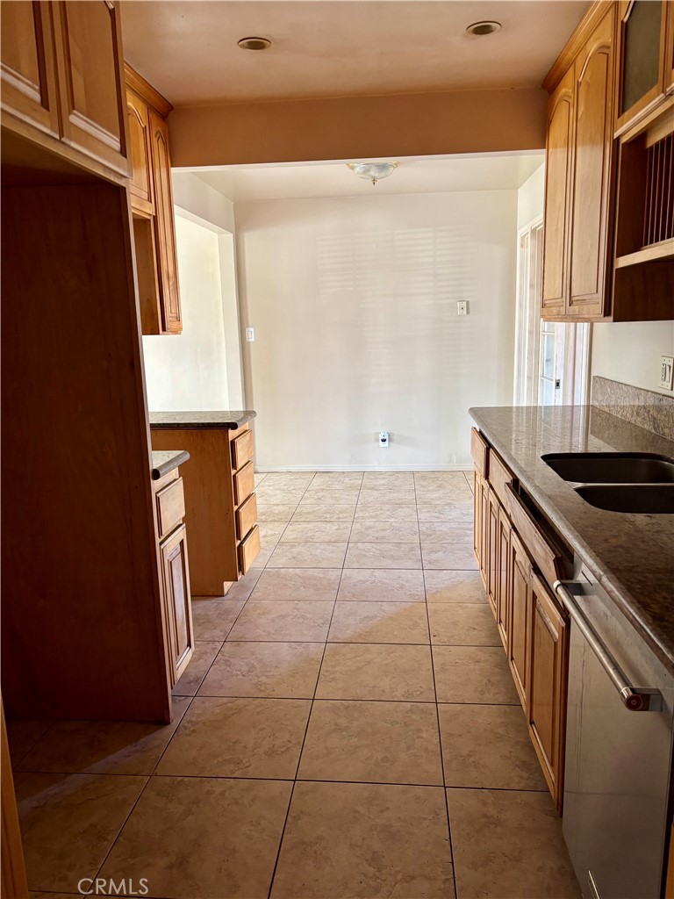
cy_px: 450
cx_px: 337
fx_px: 675
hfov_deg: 53.1
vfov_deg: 67.3
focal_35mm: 26
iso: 160
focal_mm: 5.96
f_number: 1.6
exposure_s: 1/60
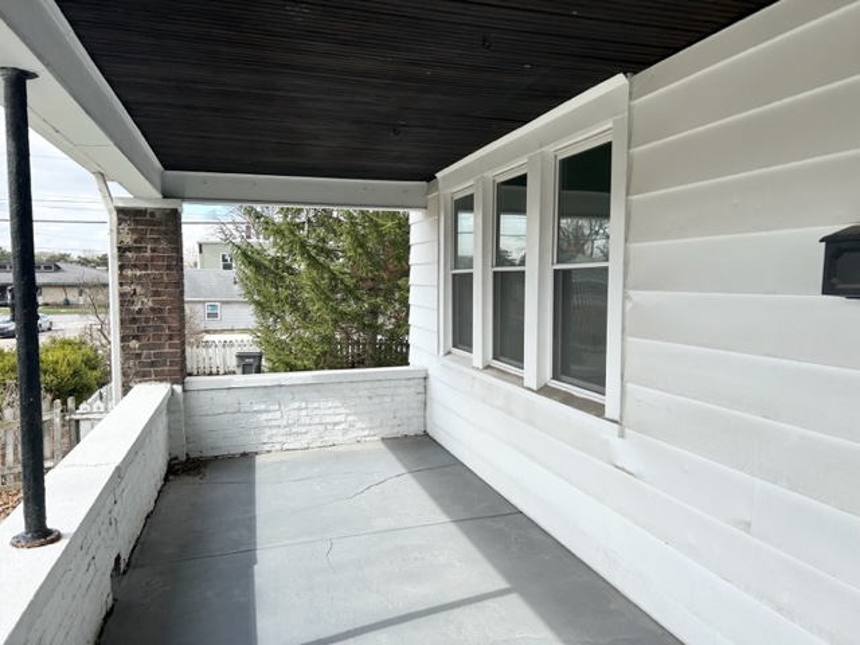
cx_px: 430
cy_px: 322
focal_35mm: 26
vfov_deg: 53.1
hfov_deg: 67.3
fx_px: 646
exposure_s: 1/1645
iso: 50
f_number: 1.5
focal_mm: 5.7
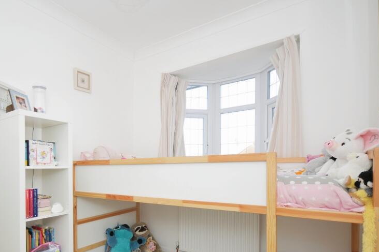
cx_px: 145
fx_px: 221
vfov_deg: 57.6
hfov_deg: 79.9
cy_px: 176
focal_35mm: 21
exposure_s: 1/60
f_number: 5
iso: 200
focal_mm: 10
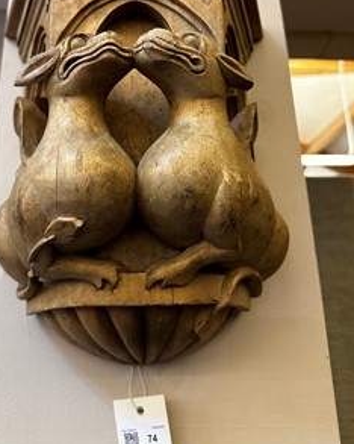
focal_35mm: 32
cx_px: 147
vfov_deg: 55.0
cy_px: 162
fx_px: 420
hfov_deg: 45.6
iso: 400
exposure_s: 1/50
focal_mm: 6.86
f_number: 1.78
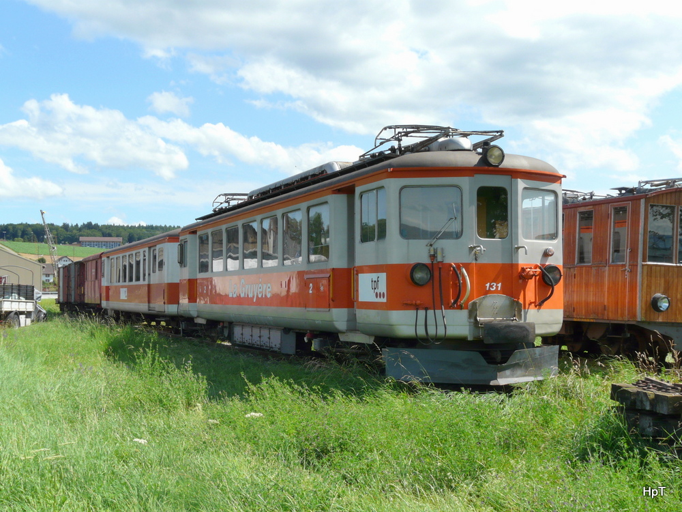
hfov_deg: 36.2
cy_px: 256
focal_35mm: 53
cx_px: 341
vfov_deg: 27.5
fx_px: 1044
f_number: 5.6
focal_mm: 8.8
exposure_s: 1/320
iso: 100
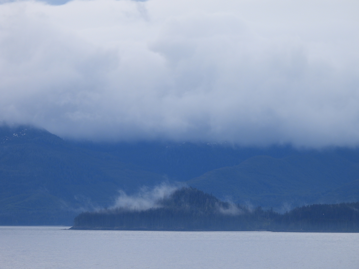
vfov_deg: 5.7
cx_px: 180
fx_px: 2696
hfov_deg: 7.6
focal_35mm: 260
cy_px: 134
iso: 100
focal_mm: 46.4
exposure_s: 1/640
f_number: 4.5
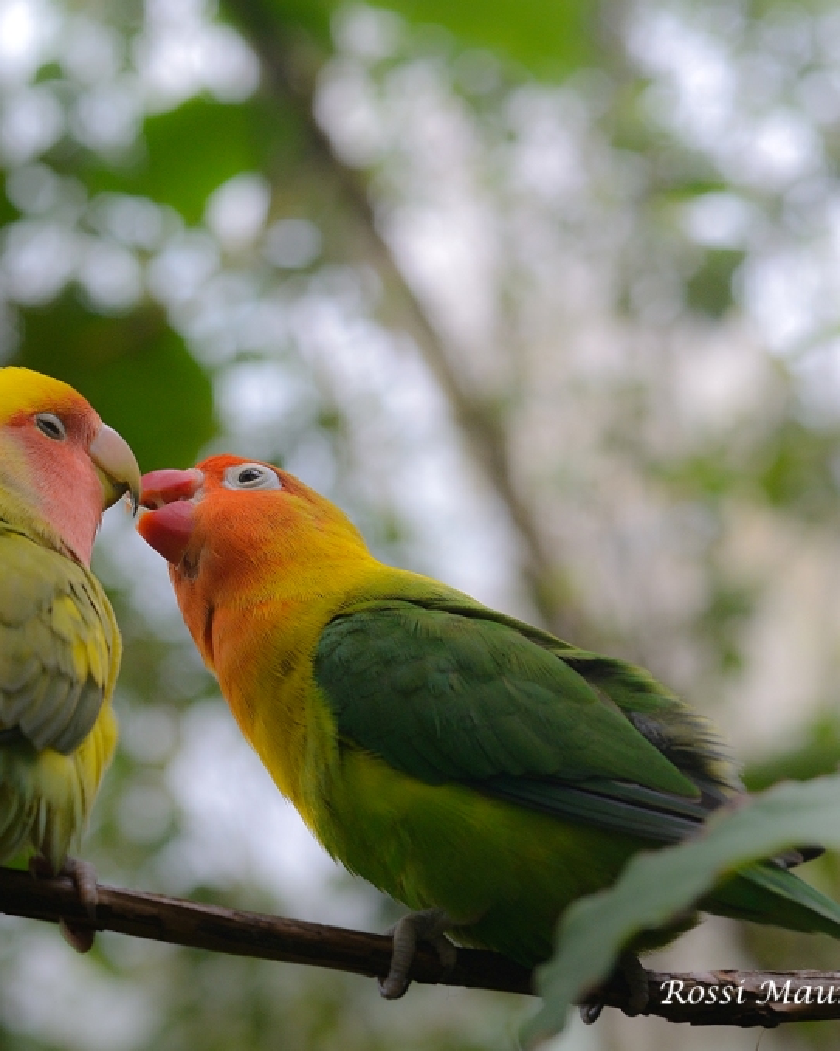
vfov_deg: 12.9
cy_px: 524
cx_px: 195
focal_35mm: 149
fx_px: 4632
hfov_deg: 10.3
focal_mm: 105
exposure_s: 1/200
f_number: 9
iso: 1000
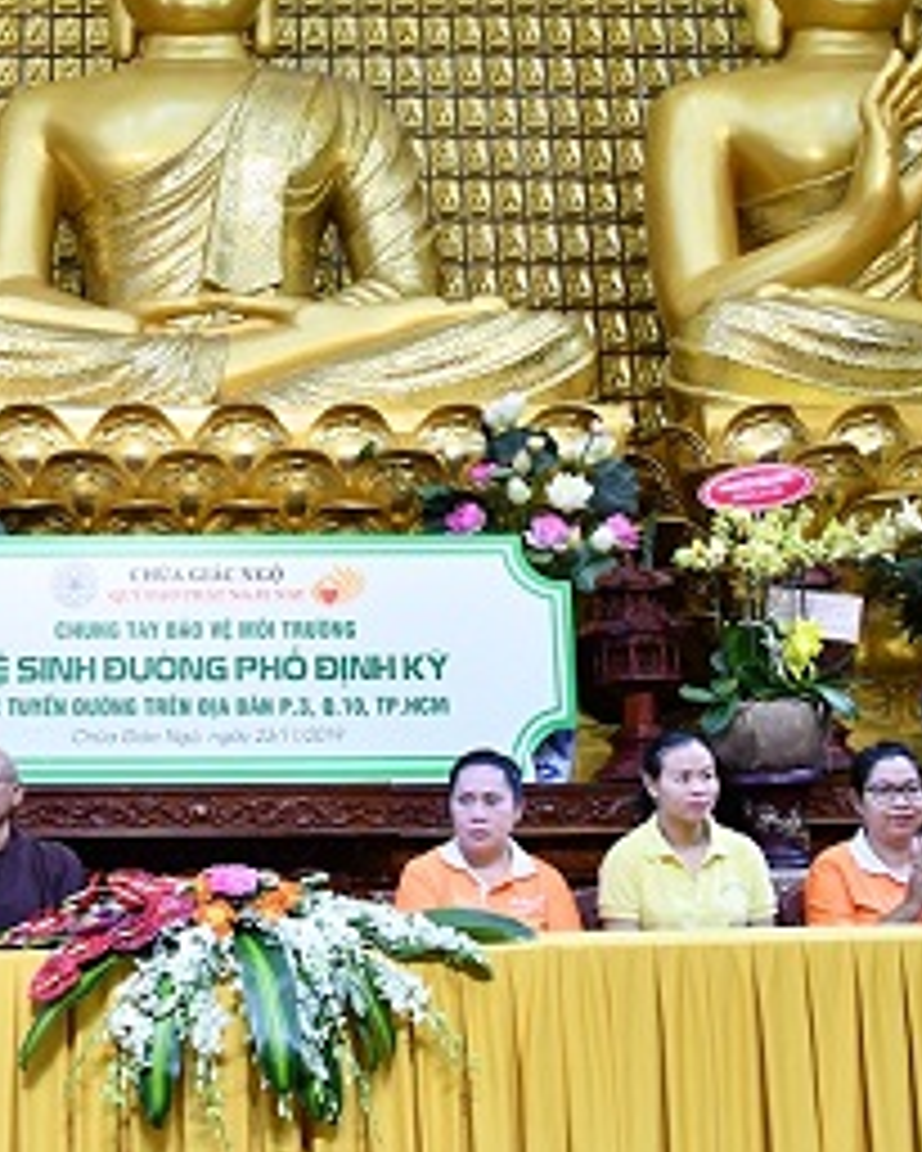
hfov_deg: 32.5
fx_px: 1500
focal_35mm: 44
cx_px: 99
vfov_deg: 42.0
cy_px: 560
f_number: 5
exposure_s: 1/100
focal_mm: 24
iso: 4000
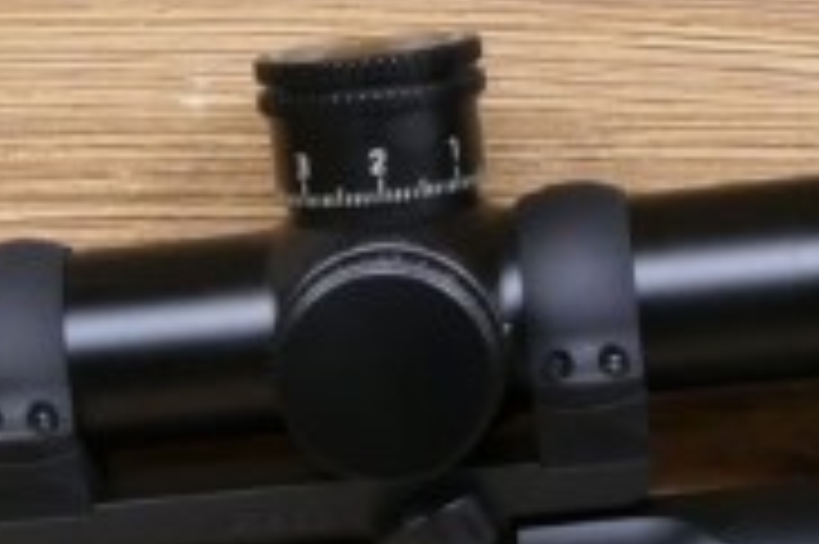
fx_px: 3478
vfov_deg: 8.9
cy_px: 378
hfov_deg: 13.4
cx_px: 432
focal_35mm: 153
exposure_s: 1/80
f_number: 3
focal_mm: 10.6
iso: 1000
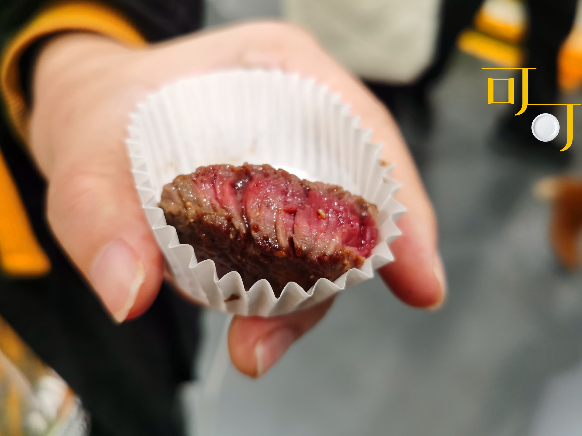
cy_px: 215
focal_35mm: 32
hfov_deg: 56.8
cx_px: 277
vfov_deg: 44.2
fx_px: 538
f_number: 1.6
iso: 160
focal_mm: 5.56
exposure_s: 1/100
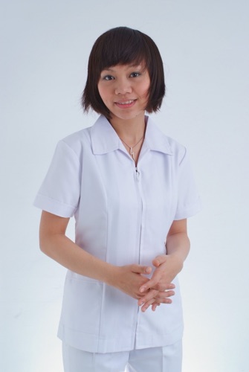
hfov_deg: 25.6
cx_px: 124
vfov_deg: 37.5
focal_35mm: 53
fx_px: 548
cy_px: 186
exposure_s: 1/100
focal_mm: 35
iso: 100
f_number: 13
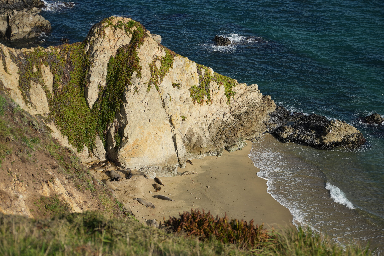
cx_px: 192
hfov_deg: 18.4
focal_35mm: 111
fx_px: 1184
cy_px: 128
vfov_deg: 12.3
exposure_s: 1/800
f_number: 6.3
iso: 200
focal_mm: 111
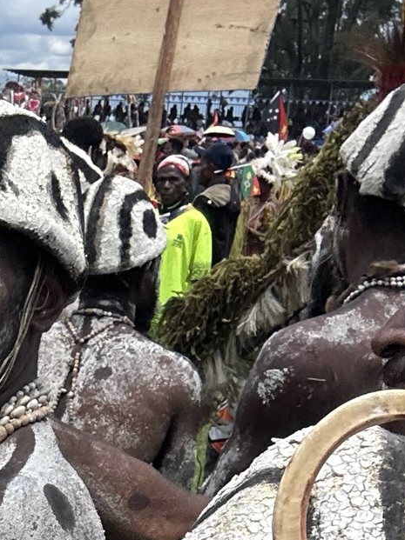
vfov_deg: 17.9
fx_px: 1546
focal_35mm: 99
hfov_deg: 14.3
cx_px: -126
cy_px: 797
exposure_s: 1/1000
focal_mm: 2.69
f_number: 1.9
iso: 25
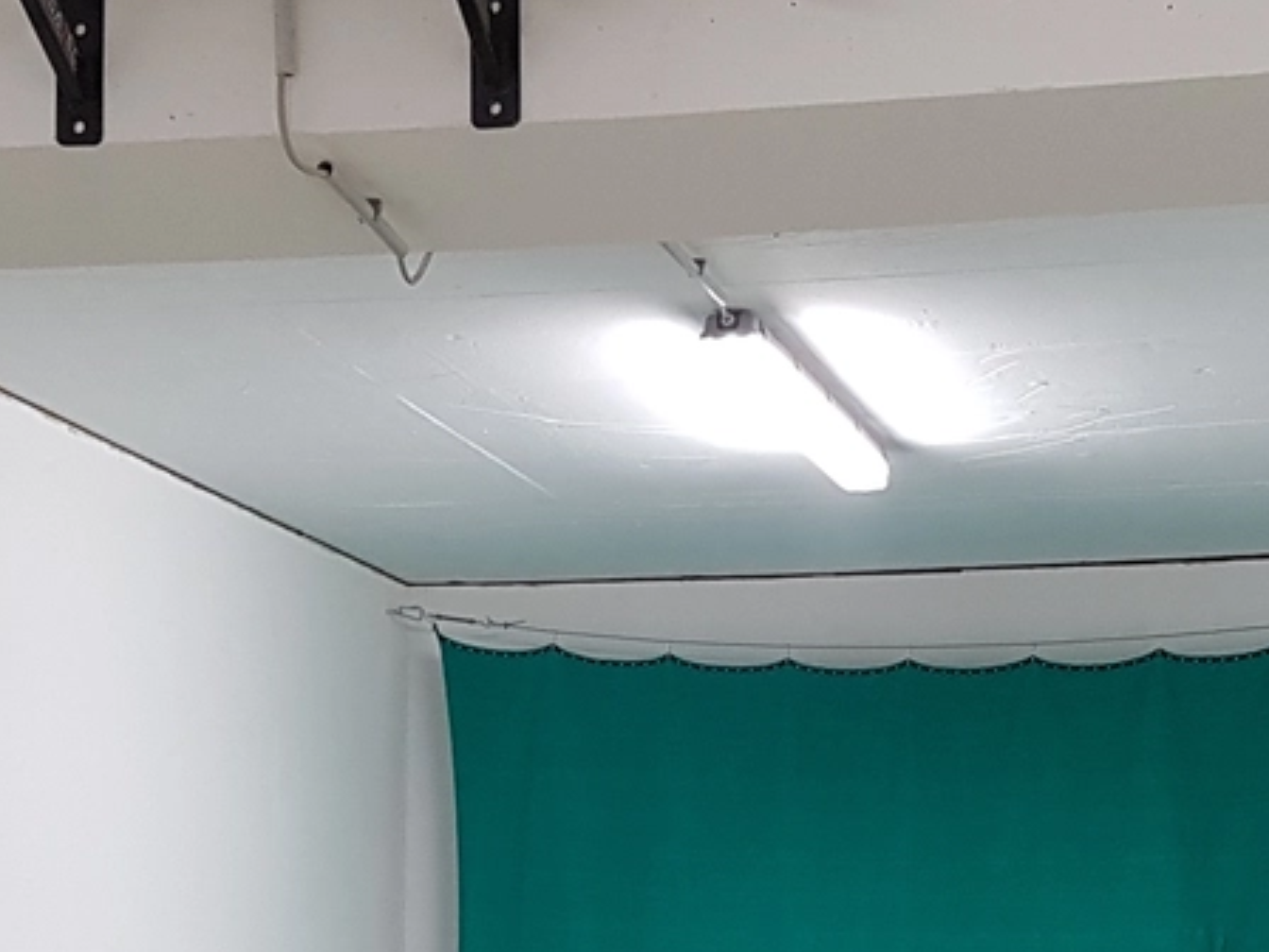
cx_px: 685
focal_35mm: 87
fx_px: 3189
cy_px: 1138
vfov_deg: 16.3
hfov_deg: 22.5
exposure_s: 1/50
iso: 160
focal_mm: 4.2
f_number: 1.7
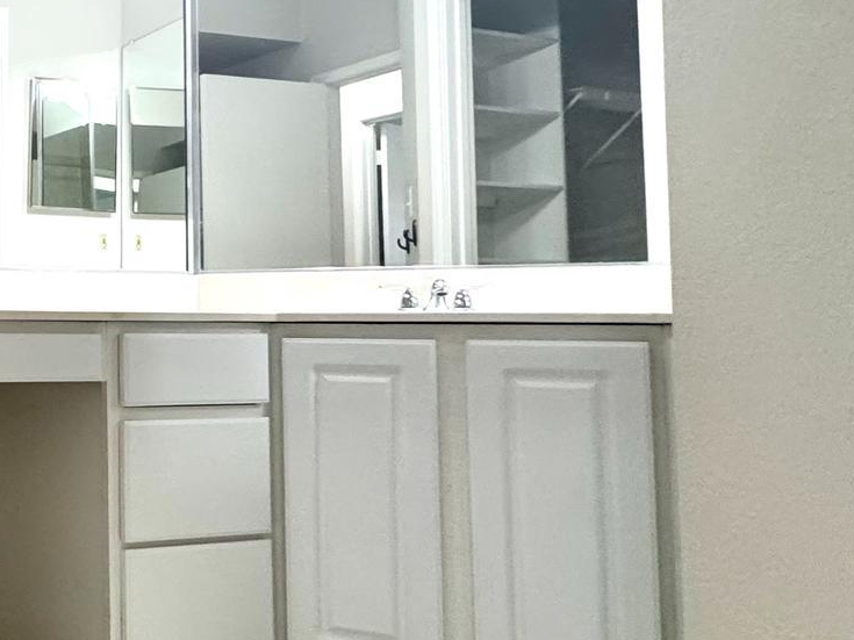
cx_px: -172
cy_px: 271
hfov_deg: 36.7
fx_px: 962
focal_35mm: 39
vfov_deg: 36.7
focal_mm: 2.22
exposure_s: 1/120
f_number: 2.2
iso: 250
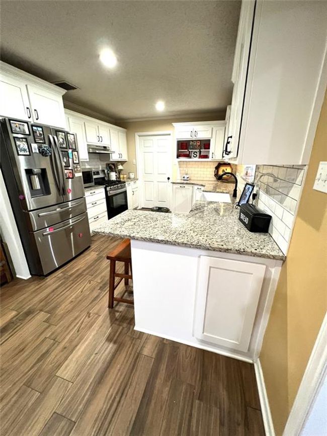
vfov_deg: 106.2
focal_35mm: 13
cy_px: 218
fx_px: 164
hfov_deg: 89.9
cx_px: 164
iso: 250
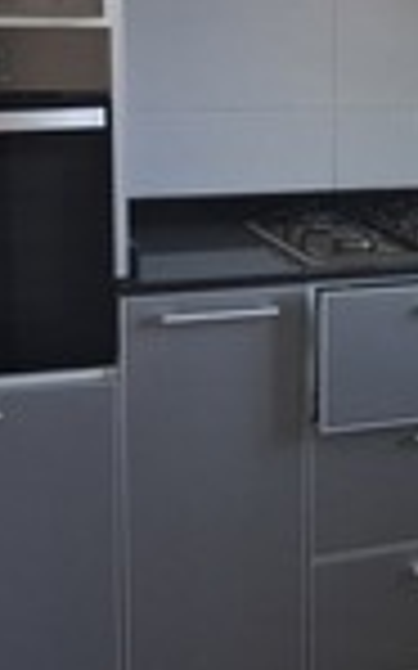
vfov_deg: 23.4
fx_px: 1606
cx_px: 658
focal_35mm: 88
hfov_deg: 13.8
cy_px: 187
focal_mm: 4
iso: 100
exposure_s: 1/120
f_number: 1.8
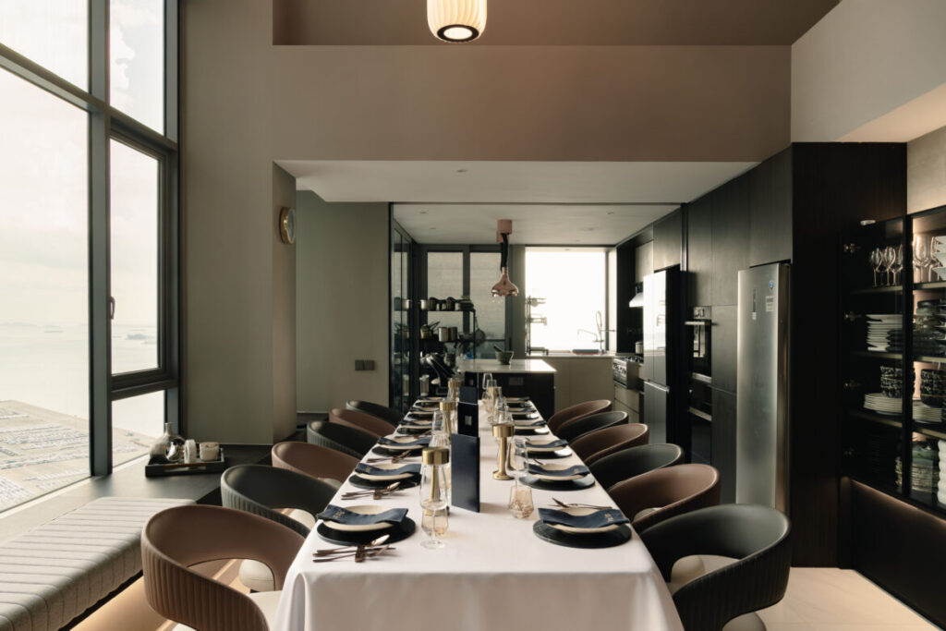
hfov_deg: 73.7
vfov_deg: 53.1
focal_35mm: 24
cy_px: 316
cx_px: 473
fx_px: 631
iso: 200
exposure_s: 1/8
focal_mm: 24
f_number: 13
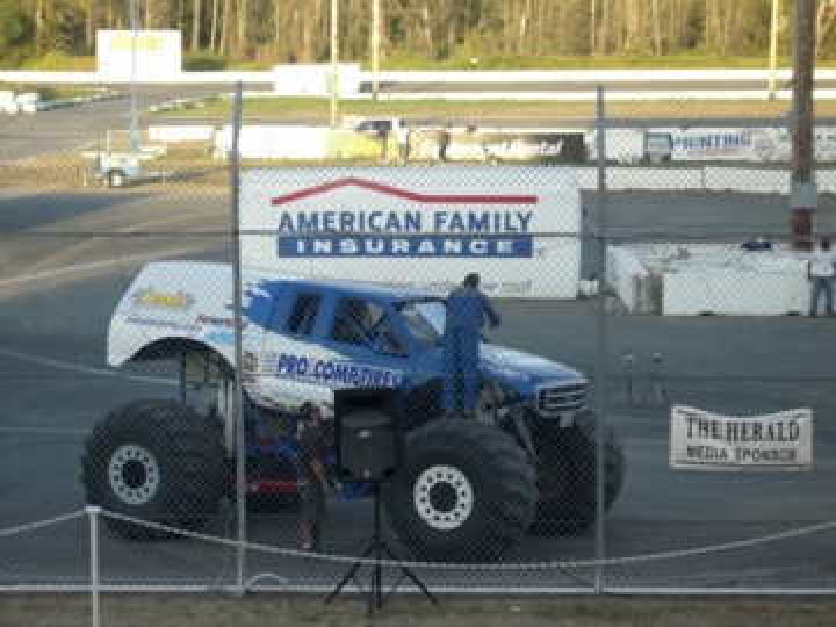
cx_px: 418
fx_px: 2753
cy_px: 314
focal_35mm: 114
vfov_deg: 13.0
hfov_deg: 17.3
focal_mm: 18.9
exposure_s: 1/80
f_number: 5.4
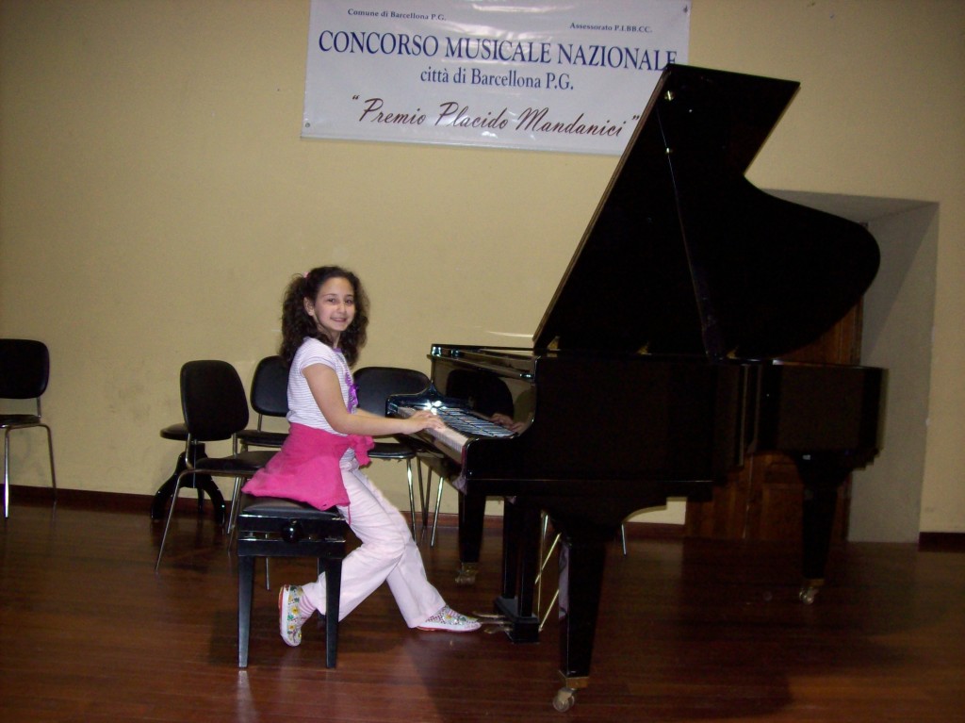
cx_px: 482
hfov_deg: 51.4
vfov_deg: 39.6
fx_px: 1003
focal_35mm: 36
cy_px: 362
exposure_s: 1/64
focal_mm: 6
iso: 200
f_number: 2.7
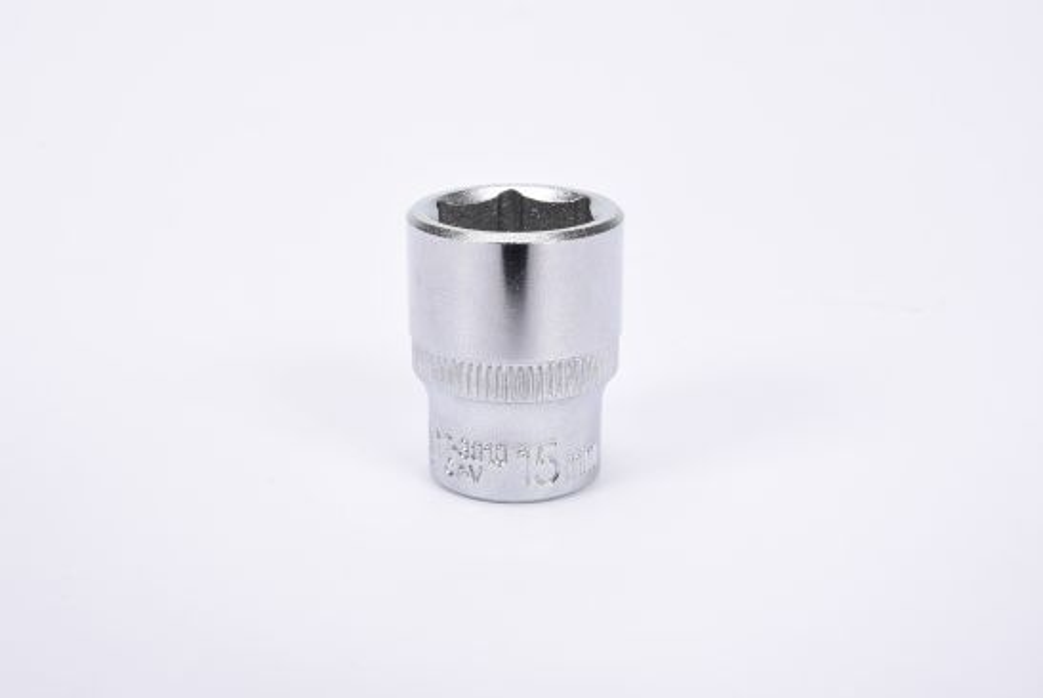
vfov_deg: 18.2
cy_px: 349
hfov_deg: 27.0
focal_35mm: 75
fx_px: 2175
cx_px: 522
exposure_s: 1/125
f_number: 16
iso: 250
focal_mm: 50
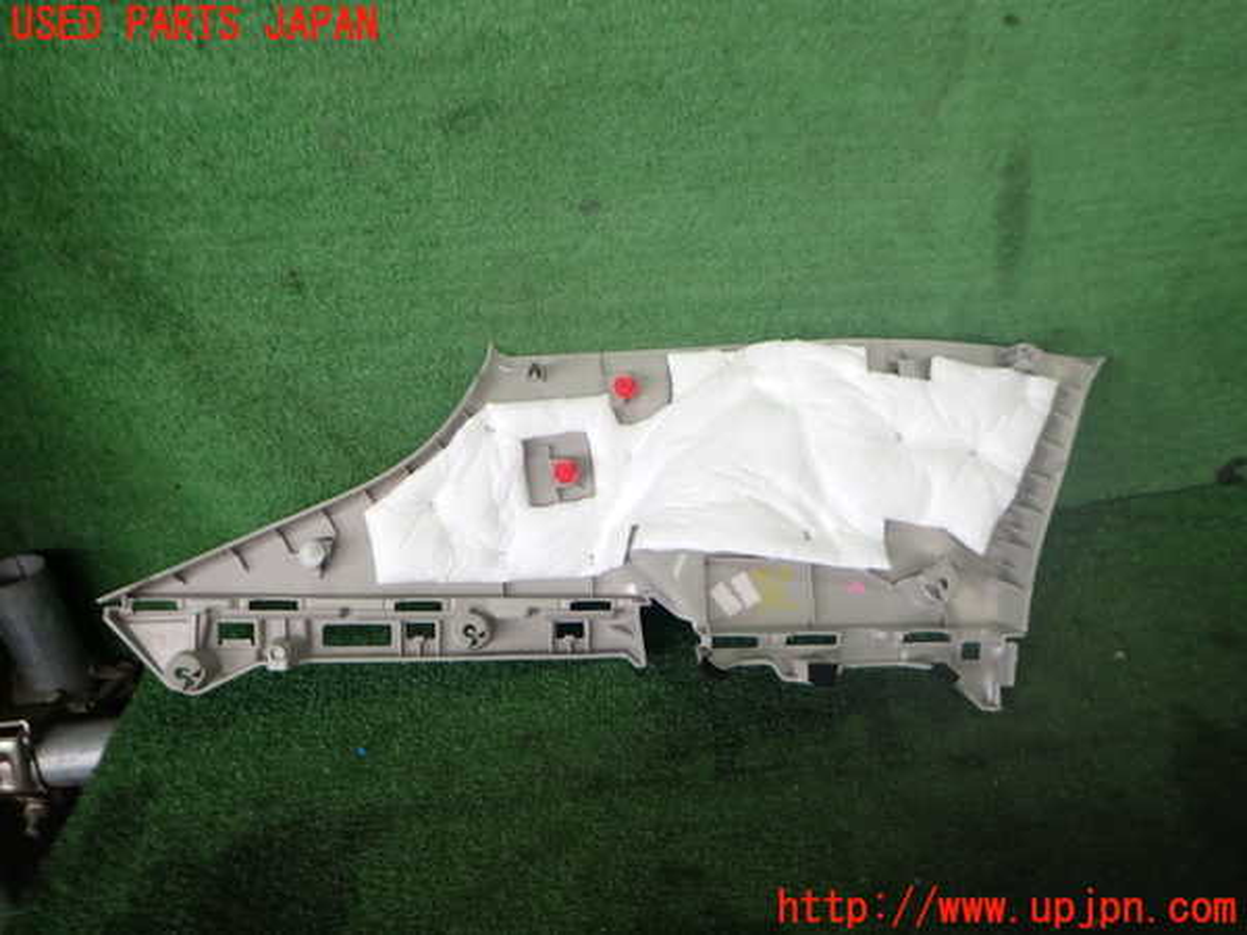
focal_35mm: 25
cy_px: 468
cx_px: 624
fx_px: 901
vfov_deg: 54.9
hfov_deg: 69.4
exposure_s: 1/125
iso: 200
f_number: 2
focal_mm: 4.5
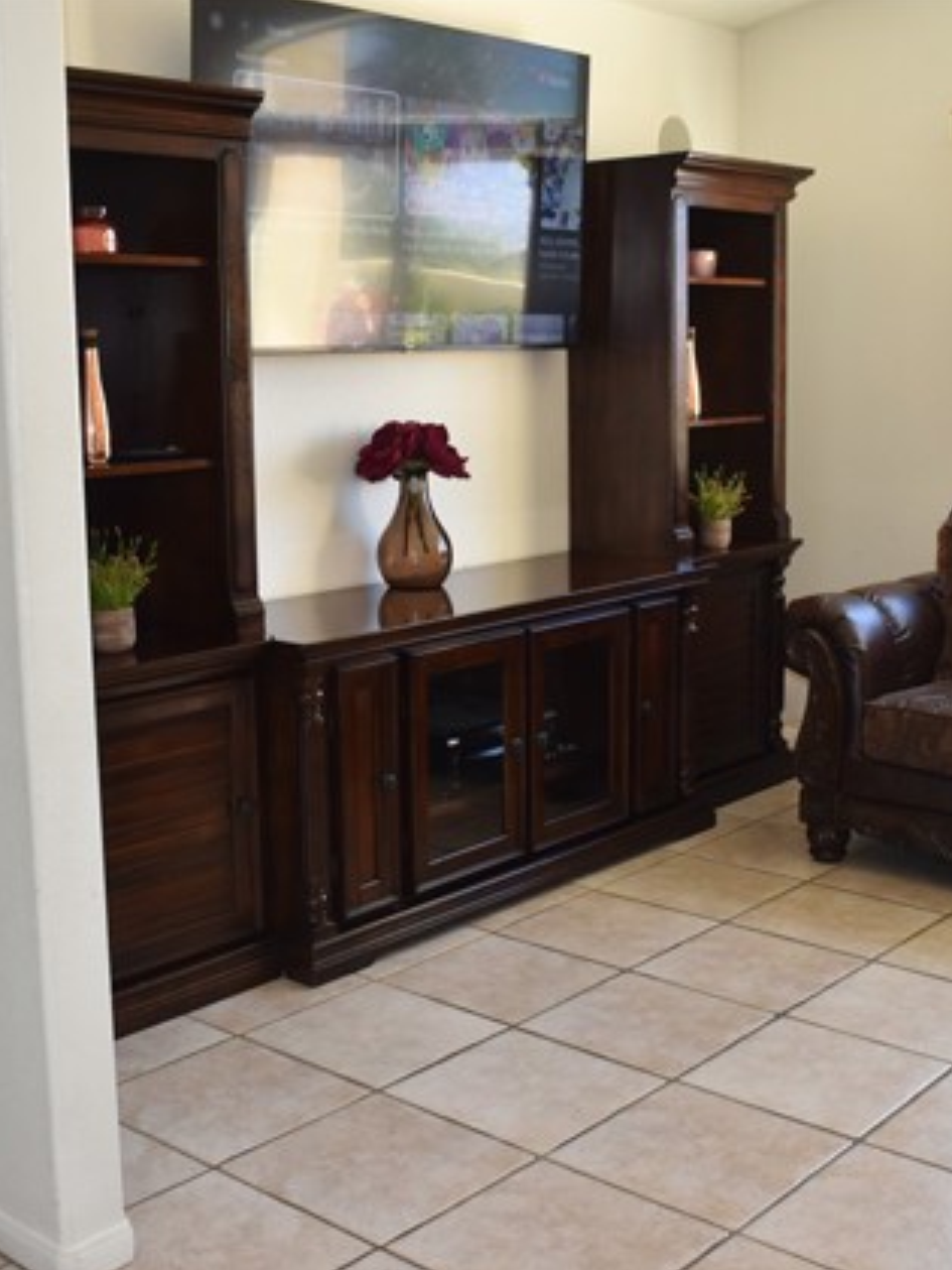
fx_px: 1613
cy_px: 640
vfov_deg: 42.9
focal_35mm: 44
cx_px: 496
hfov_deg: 32.9
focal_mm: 20
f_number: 5.6
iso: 720
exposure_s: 1/125
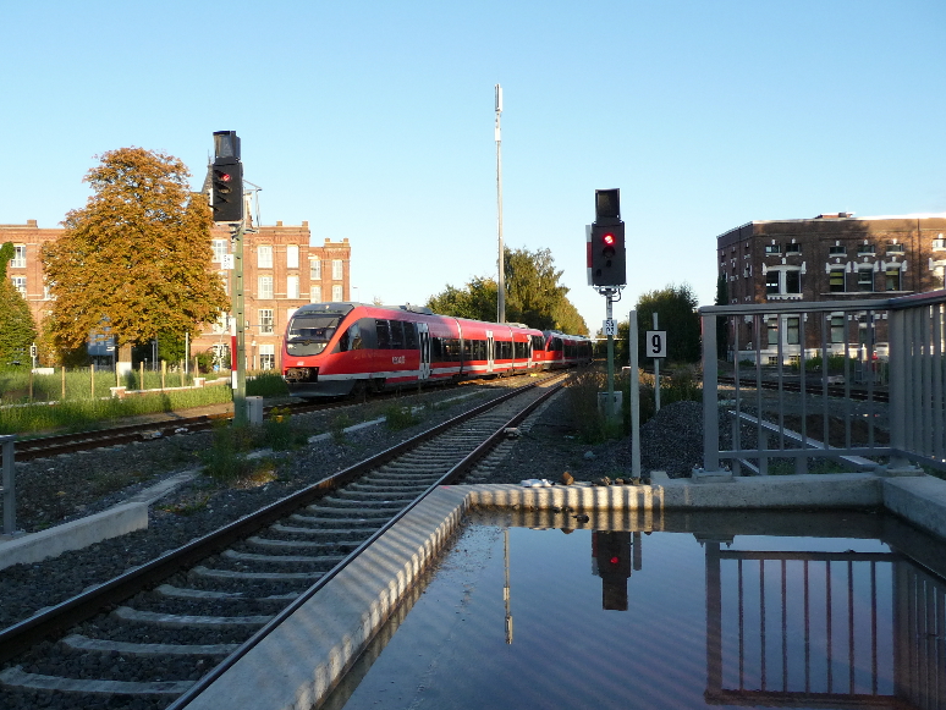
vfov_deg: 45.5
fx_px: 847
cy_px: 364
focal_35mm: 31
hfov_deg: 58.3
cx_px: 458
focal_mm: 5
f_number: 3.4
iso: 160
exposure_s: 1/500
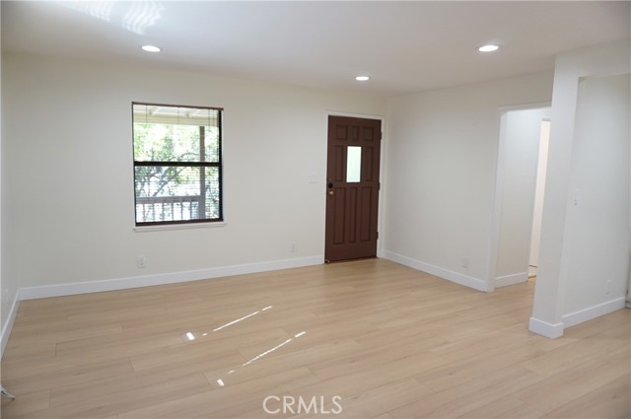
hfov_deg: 73.8
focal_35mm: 24
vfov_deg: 53.0
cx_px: 316
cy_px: 210
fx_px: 420
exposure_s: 1/60
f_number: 3.5
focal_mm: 16
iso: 320
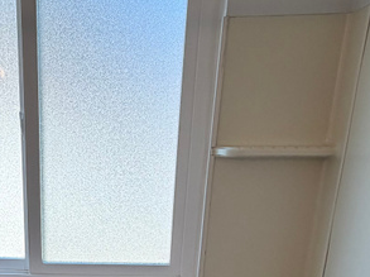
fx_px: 523
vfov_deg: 26.4
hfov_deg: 37.2
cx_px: 62
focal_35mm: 49
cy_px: 330
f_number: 2.2
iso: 80
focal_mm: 2.22
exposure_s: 1/120
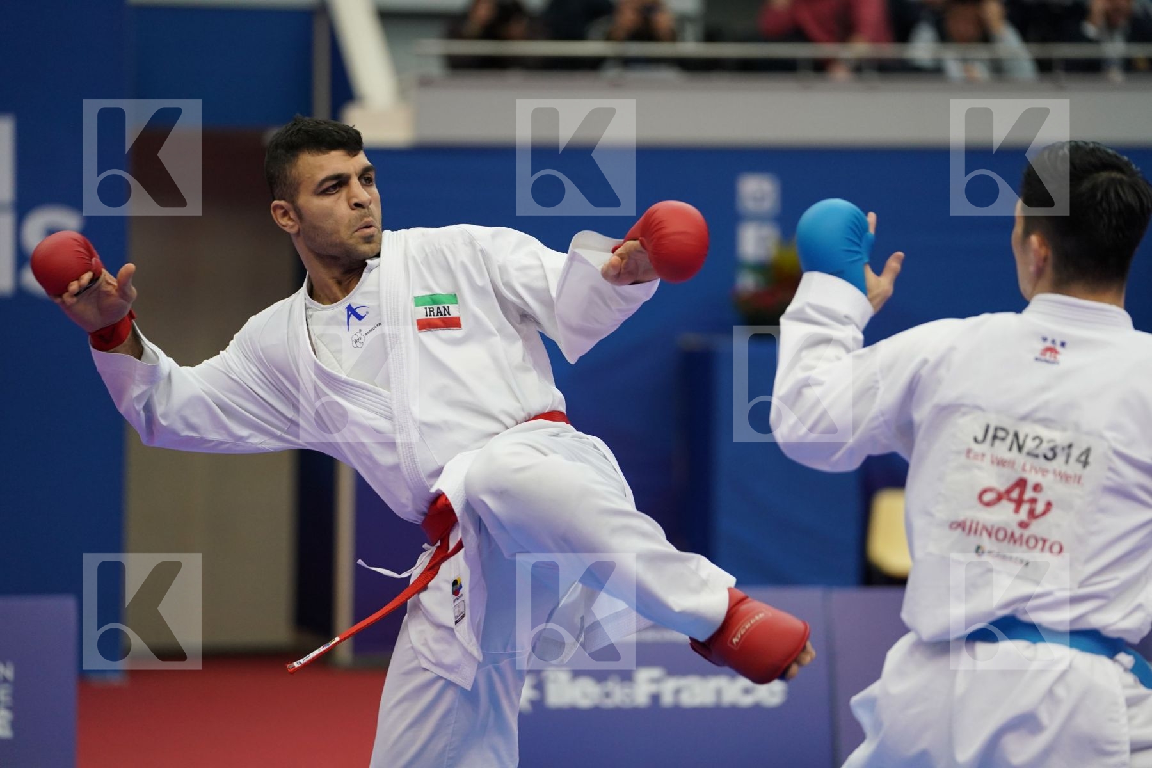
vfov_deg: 8.3
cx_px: 576
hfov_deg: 12.5
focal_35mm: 165
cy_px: 384
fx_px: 5280
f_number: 2.8
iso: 2000
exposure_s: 1/1000
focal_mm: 165
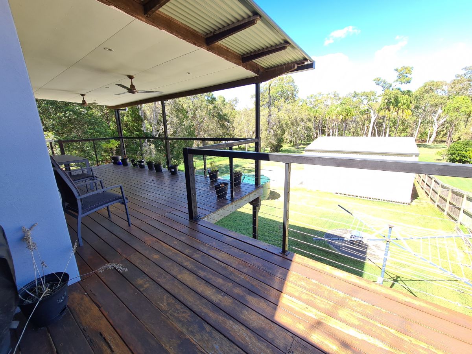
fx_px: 177
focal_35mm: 13
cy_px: 177
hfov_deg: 106.2
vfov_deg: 89.9
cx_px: 236
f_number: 2.2
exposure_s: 1/292
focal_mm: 2.22
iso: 64
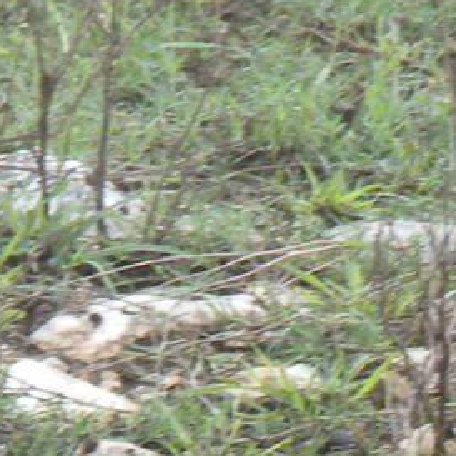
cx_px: 949
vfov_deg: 1.4
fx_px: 18317
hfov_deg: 1.4
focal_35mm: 1229
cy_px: 611
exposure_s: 1/380
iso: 294
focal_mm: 42.1
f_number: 5.2
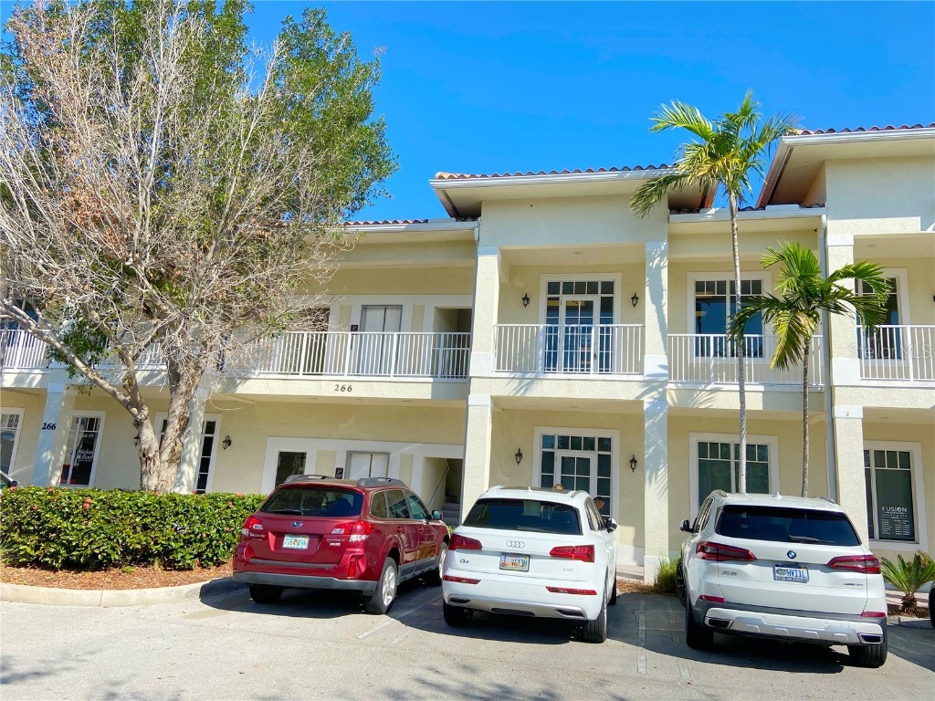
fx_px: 702
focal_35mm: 26
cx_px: 468
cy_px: 350
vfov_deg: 53.1
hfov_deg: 67.3
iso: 32
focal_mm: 4.25
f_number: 1.8
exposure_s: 1/2967
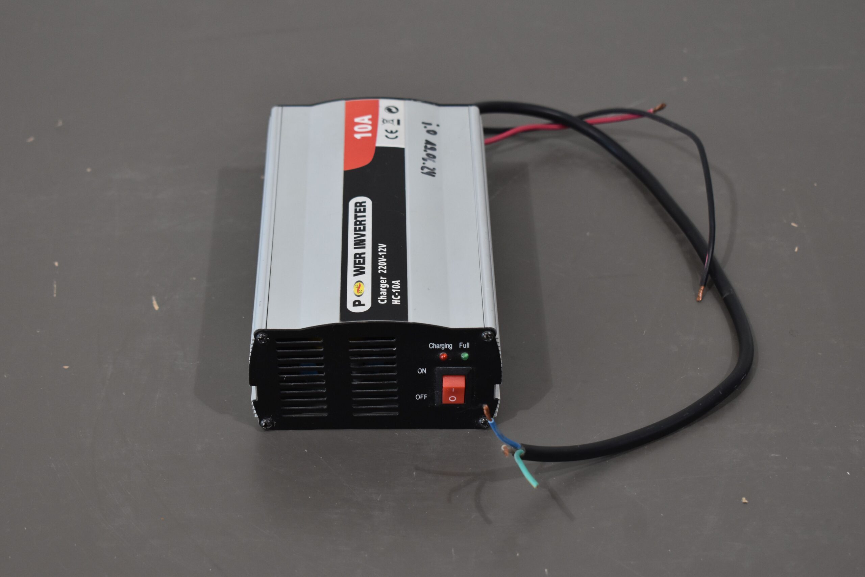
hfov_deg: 24.6
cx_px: 432
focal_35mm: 82
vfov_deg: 16.6
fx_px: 1982
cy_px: 288
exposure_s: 1/160
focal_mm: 55
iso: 800
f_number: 5.6
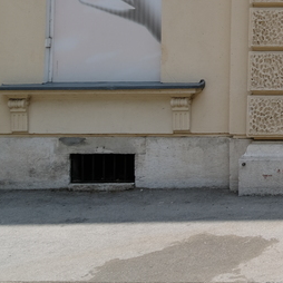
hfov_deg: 16.3
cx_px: 511
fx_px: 823
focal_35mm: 89
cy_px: -34
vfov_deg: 18.7
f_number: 8
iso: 160
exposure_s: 1/320
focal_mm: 17
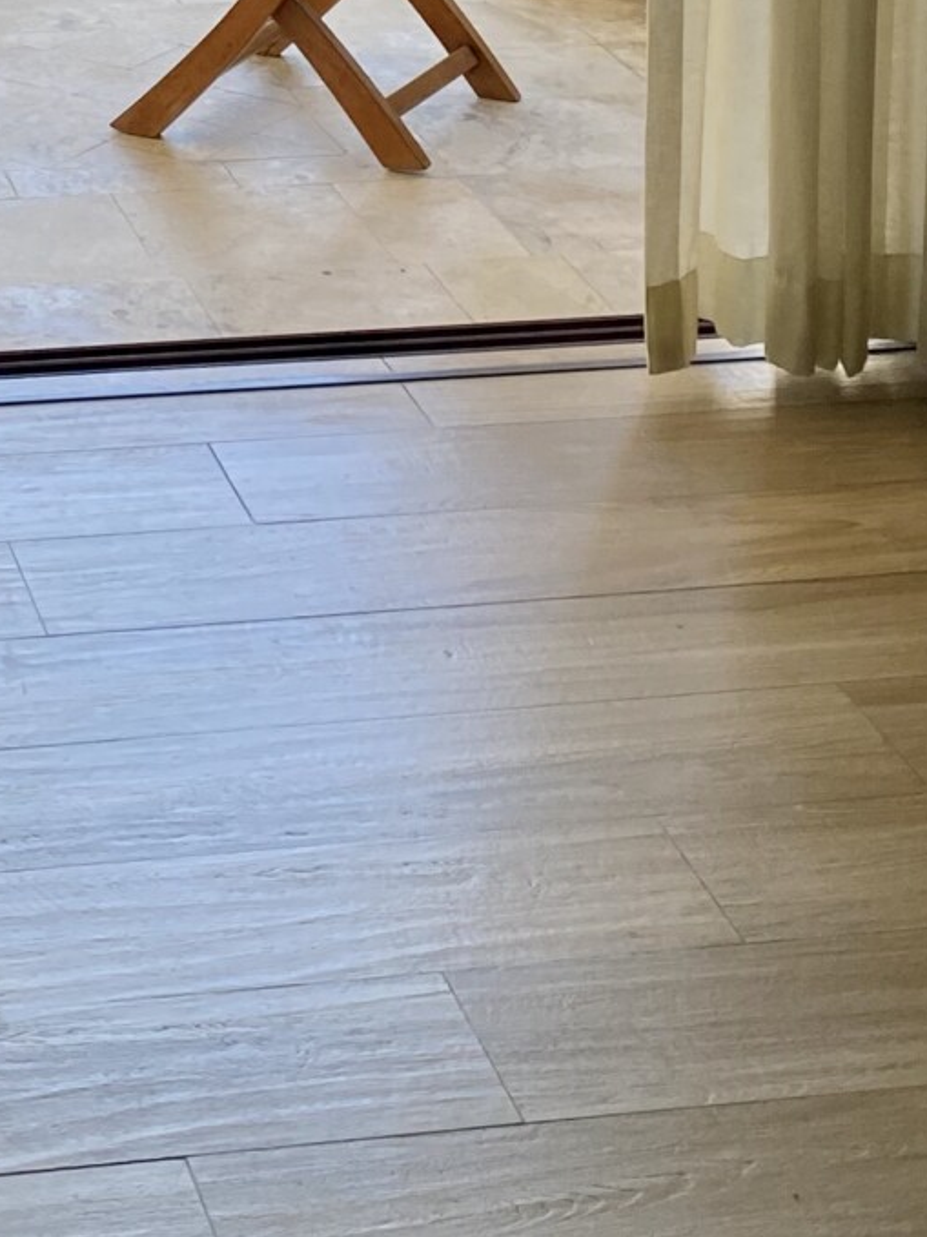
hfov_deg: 14.7
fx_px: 3500
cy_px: -565
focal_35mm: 98
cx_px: -82
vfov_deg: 18.1
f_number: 1.8
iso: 32
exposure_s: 1/263
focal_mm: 4.25
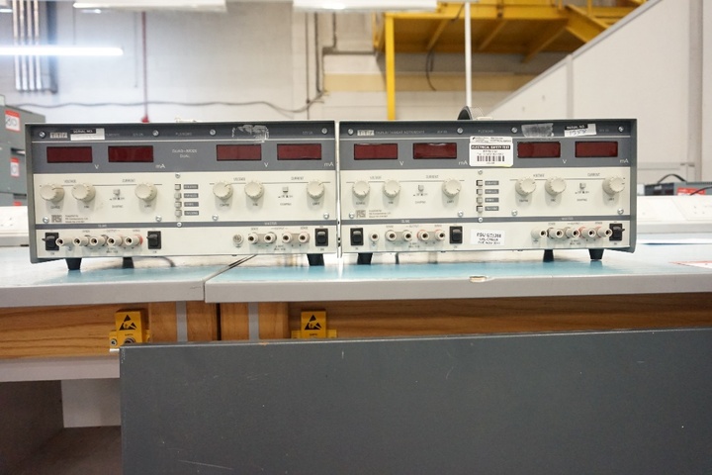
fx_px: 475
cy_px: 238
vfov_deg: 53.1
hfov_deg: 73.7
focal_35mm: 24
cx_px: 356
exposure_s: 1/160
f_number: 3.5
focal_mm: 16
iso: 2500
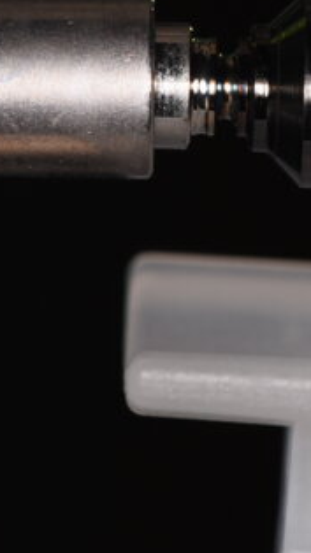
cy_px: 109
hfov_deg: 3.8
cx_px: 658
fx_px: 4636
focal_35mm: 316
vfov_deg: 6.8
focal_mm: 105
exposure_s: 1/125
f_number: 22
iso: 100
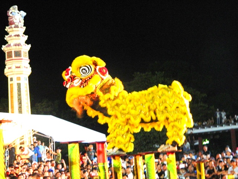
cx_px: 119
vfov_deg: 17.6
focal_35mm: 84
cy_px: 90
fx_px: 578
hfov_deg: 23.3
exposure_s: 1/6
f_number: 4.2
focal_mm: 15.1
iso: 400
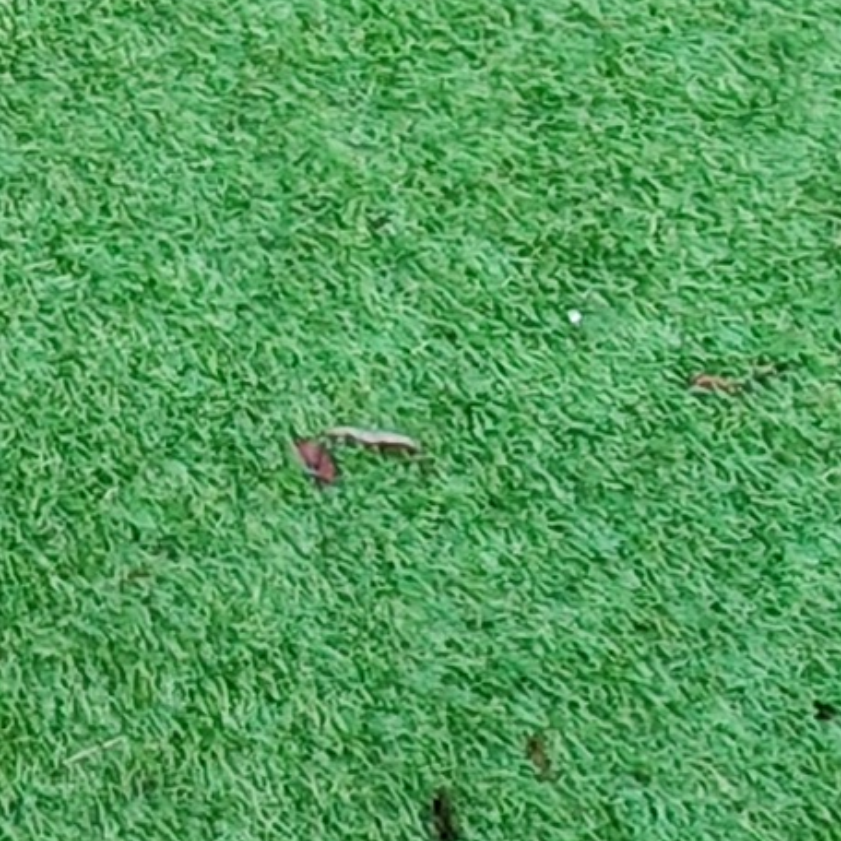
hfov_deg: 14.0
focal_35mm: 124
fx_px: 3408
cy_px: -467
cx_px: 586
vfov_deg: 13.2
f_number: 2.2
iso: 160
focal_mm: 1.96
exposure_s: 1/50
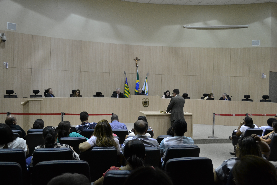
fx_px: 254
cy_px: 92
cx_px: 138
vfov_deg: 40.0
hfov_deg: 57.2
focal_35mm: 33
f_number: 4
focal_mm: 22
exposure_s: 1/30
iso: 800
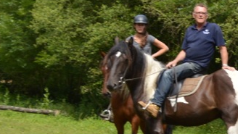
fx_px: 928
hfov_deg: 13.4
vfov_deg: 8.3
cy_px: 56
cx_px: 407
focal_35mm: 147
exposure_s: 1/160
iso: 100
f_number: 6.3
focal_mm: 24
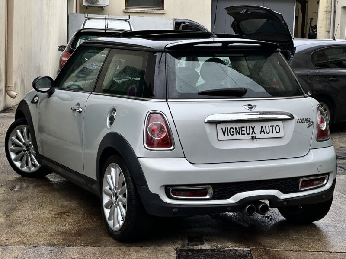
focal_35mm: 77
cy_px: 130
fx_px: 770
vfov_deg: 19.1
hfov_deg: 25.3
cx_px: 173
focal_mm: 9
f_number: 2.8
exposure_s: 1/356
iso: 32
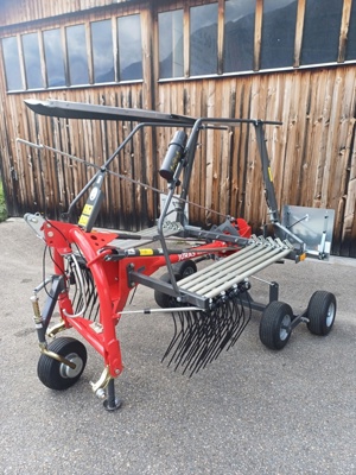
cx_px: 178
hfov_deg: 54.9
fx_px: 343
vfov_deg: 69.4
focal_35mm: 25
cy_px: 238
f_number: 1.8
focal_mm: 4.65
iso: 50
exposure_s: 1/190
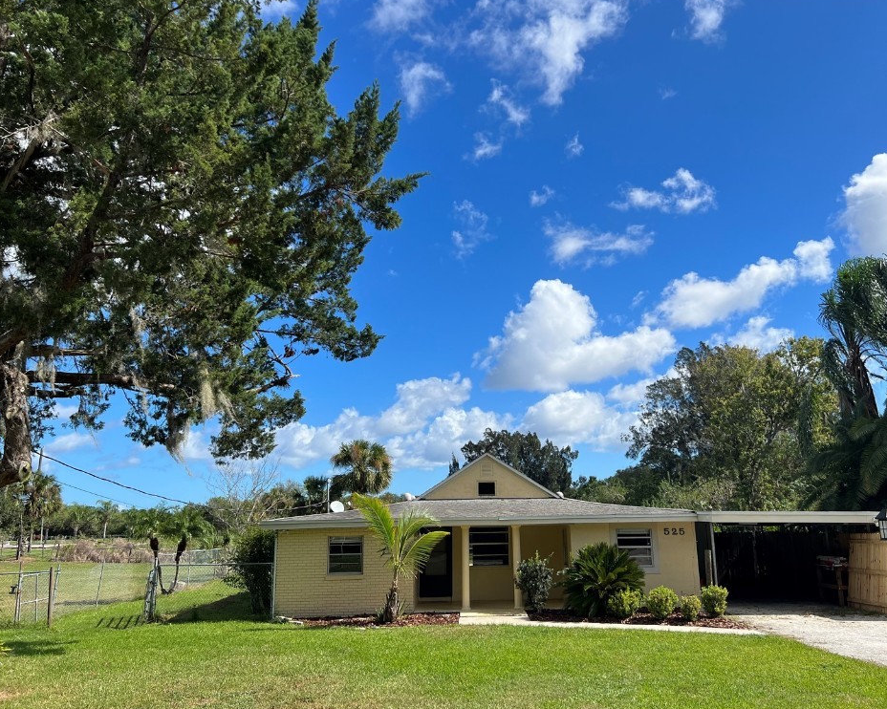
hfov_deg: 62.1
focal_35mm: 28
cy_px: 354
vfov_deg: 51.5
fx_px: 735
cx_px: 480
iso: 50
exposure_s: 1/4444
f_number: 1.5
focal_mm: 5.7
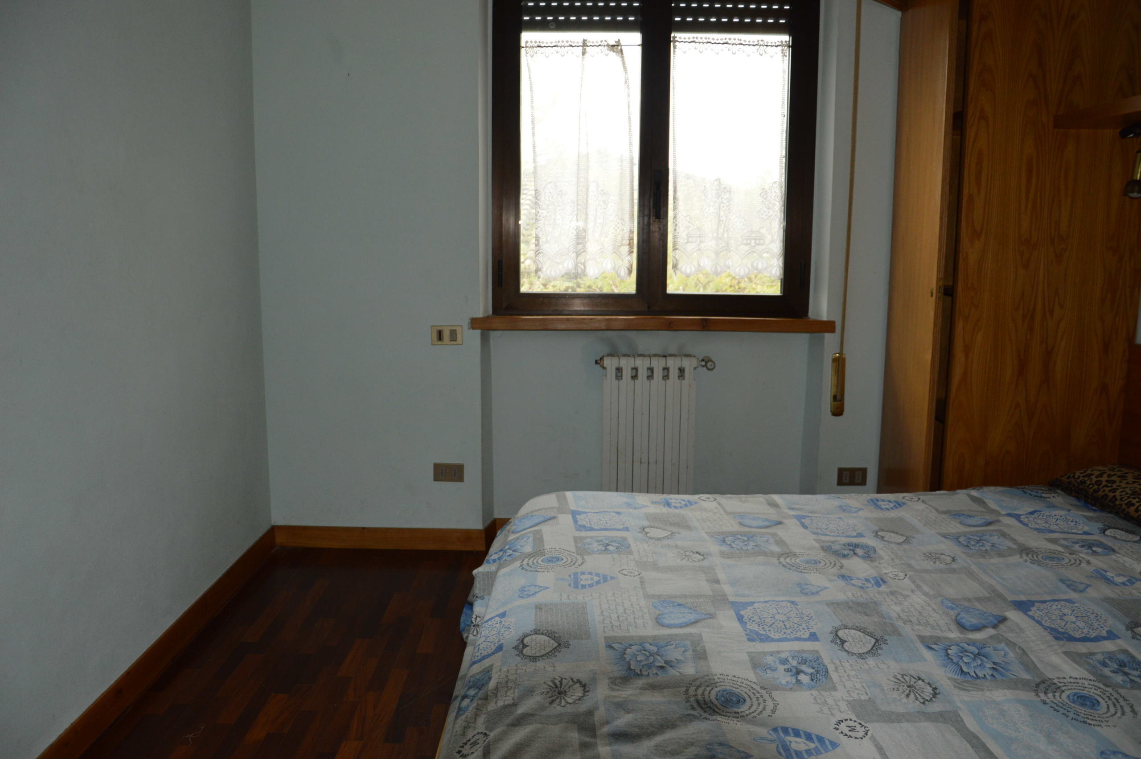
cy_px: 380
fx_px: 855
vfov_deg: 47.8
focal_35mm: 27
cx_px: 570
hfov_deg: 67.4
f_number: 3.5
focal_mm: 18
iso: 560
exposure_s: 1/60
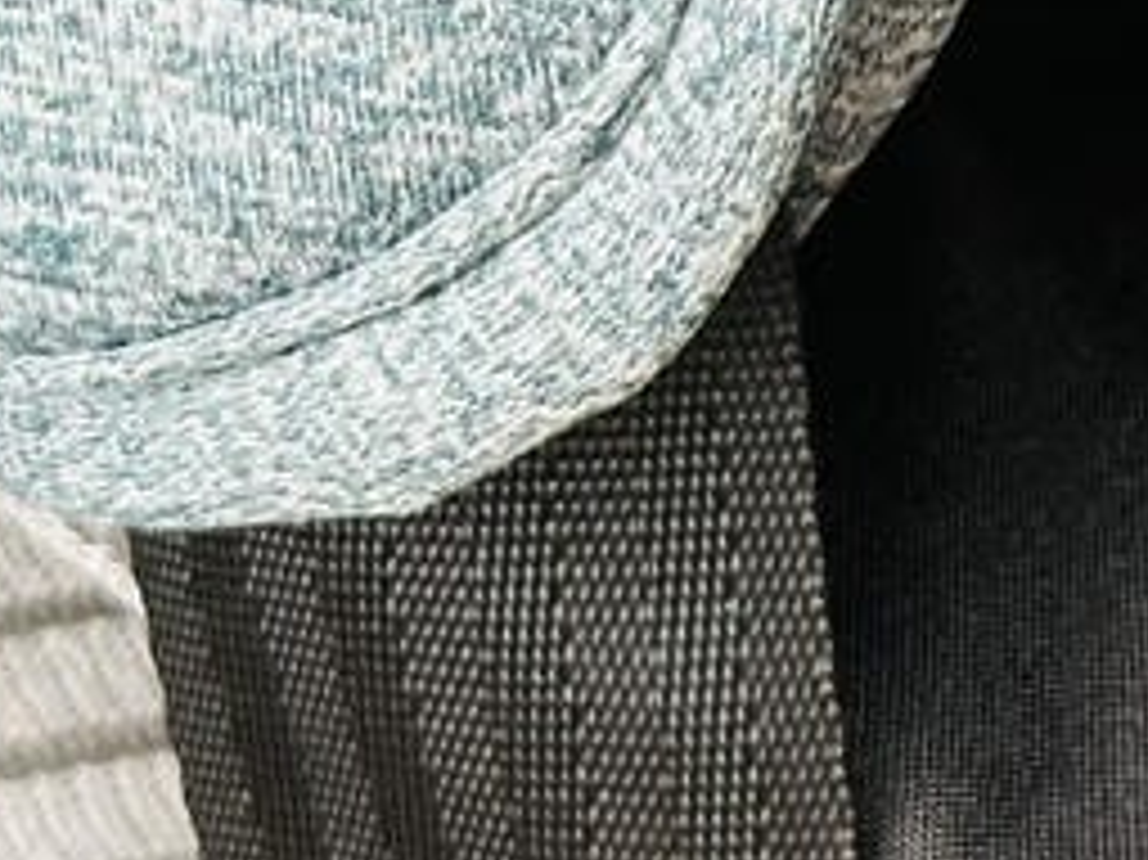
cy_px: -401
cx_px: 1553
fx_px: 7492
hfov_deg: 8.6
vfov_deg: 6.5
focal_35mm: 226
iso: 125
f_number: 1.78
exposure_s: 1/60
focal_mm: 6.86
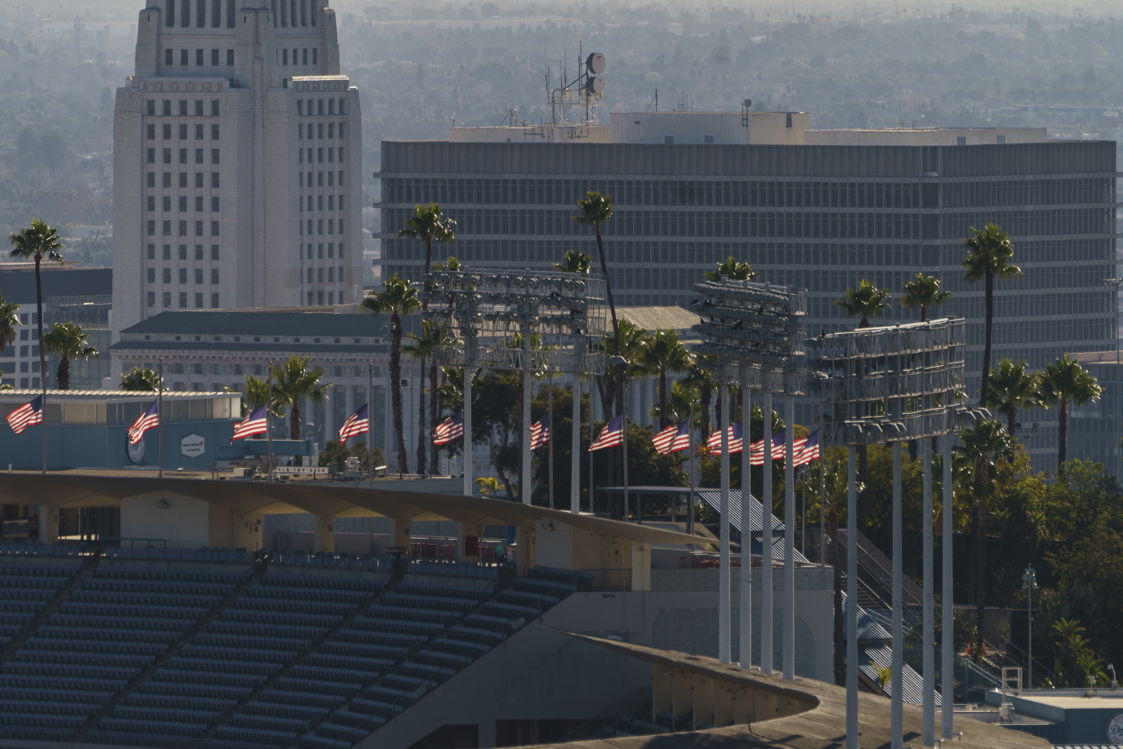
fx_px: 20215
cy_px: 306
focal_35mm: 648
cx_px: 514
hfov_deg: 3.2
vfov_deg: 2.1
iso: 160
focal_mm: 475
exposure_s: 1/500
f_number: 8
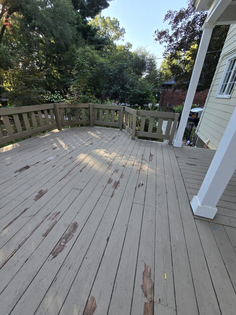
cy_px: 158
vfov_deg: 106.2
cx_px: 118
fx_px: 118
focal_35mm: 13
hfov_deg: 89.9
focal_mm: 2.2
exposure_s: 1/279
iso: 50
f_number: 2.2
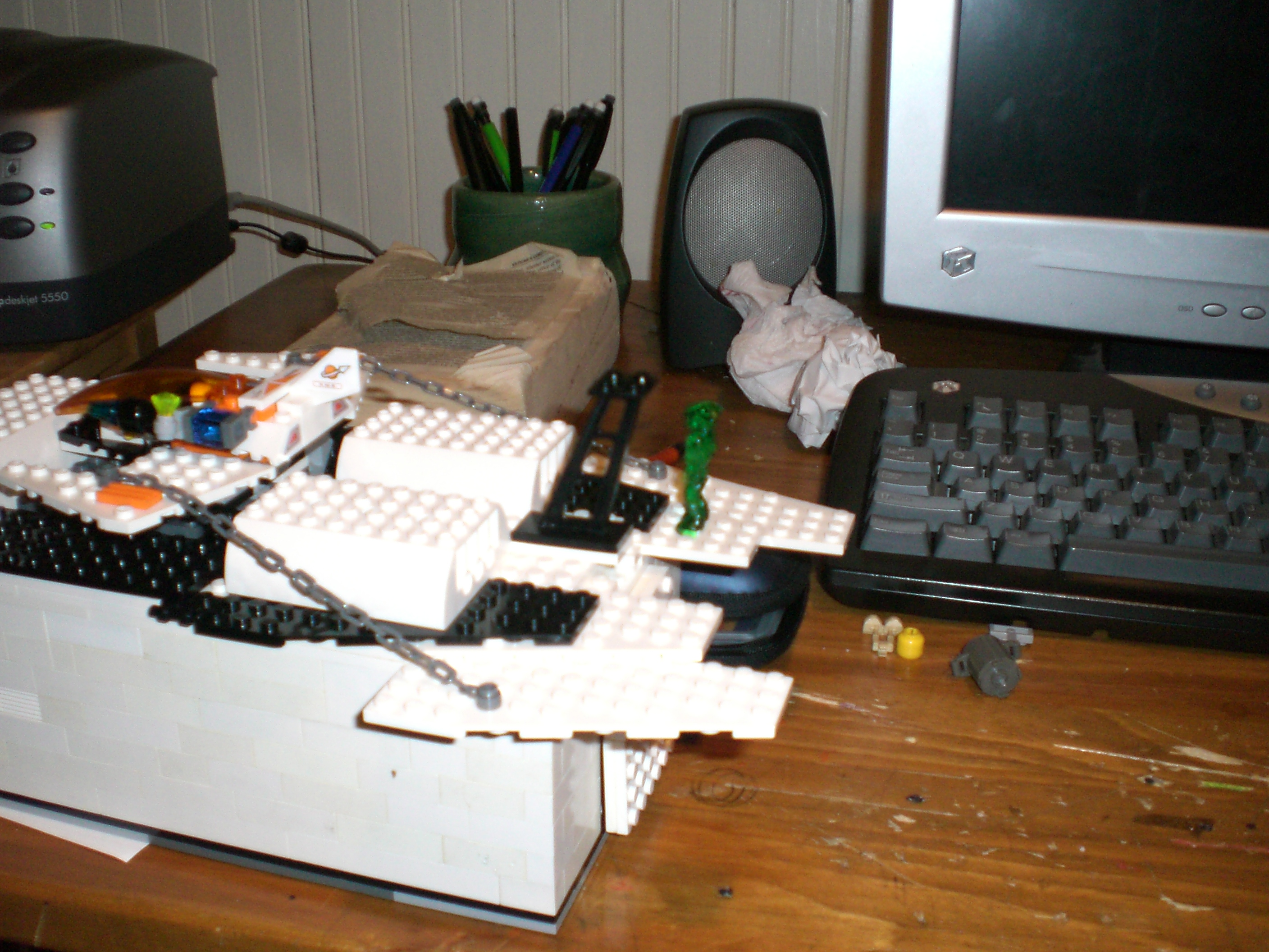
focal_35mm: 38
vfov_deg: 37.7
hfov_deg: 49.0
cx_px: 634
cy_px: 476
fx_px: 1393
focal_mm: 6.3
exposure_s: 1/60
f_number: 3.1
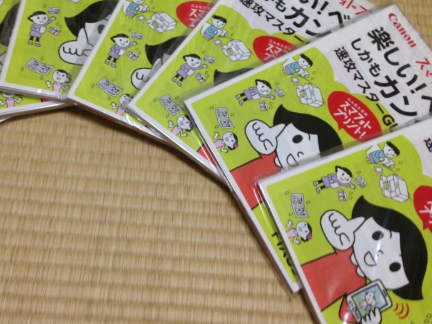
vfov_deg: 29.5
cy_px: 117
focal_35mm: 49
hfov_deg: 38.9
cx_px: 195
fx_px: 611
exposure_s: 1/24
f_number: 2.4
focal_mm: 4.12
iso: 50
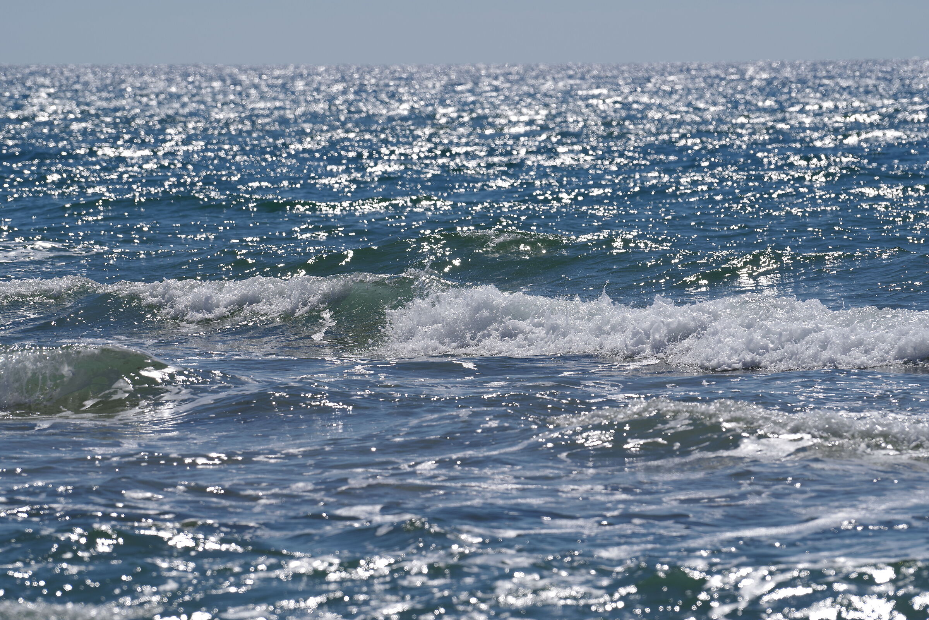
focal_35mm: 310
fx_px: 8002
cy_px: 310
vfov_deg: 4.4
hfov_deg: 6.6
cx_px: 464
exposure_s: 1/640
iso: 100
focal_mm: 310
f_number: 9
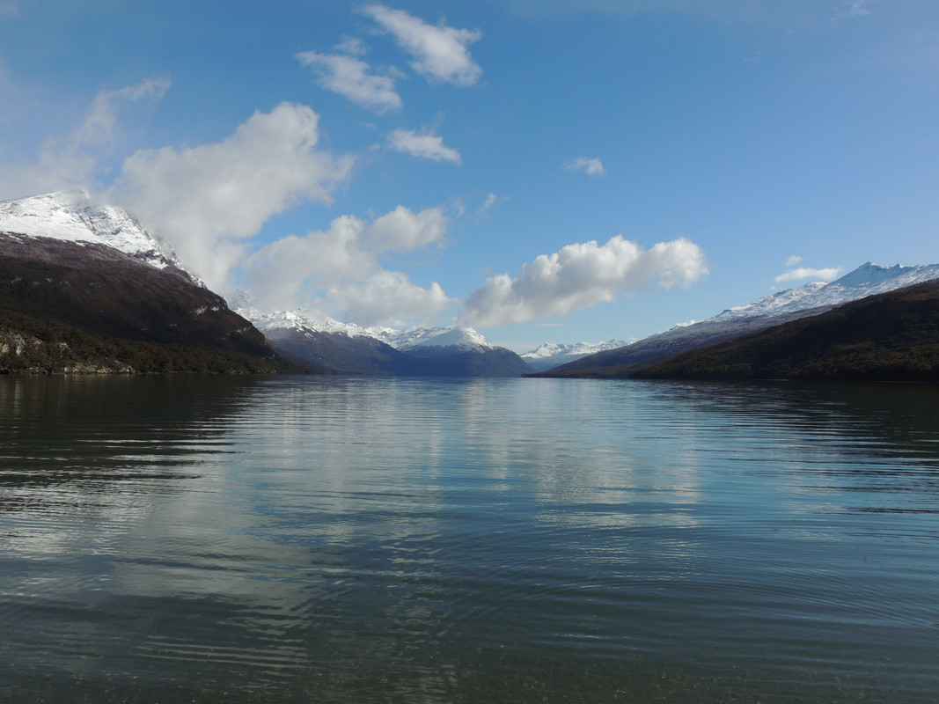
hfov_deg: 63.4
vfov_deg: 49.7
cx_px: 470
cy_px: 352
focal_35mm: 28
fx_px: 759
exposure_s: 1/1600
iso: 100
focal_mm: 4.9
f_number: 3.8
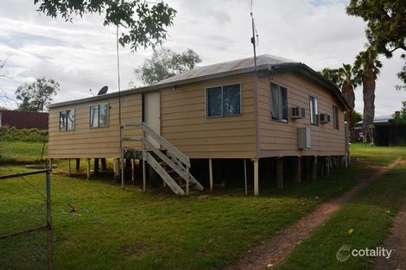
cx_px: 203
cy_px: 135
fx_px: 338
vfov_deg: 43.6
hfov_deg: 61.9
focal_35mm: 30
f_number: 9
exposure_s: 1/200
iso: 100
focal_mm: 20
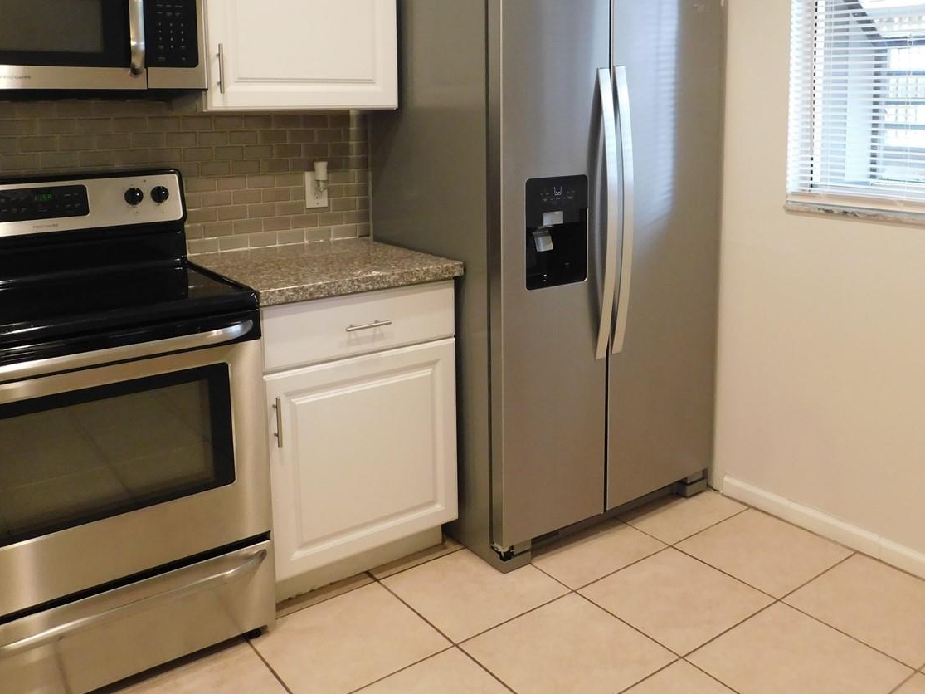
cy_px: 207
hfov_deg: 55.1
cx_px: 540
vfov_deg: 42.1
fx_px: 882
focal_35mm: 33
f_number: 3
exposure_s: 1/30
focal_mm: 4
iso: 280
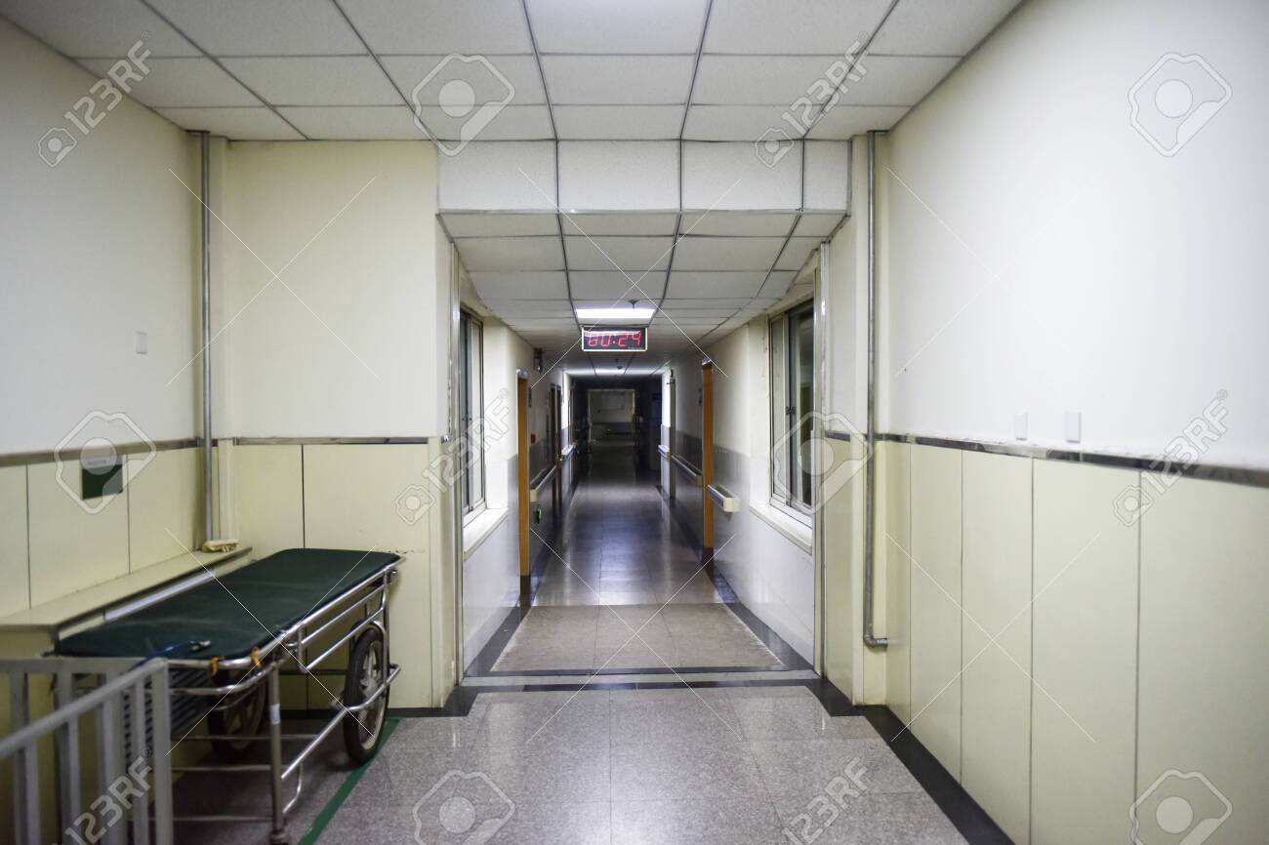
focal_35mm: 27
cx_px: 634
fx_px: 951
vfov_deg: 47.9
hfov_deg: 67.4
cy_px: 422
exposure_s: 1/125
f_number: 2.8
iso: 800
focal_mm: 27
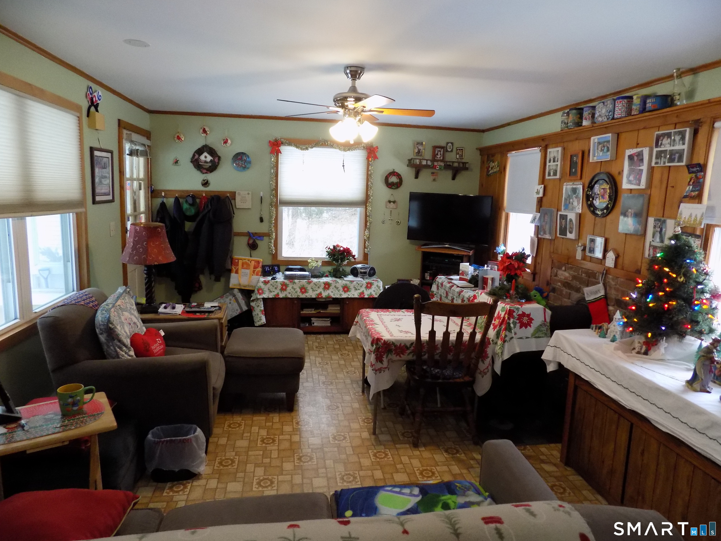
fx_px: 479
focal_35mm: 23
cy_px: 270
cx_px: 360
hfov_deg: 73.9
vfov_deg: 58.9
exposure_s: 1/30
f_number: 3.1
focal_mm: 4
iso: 360
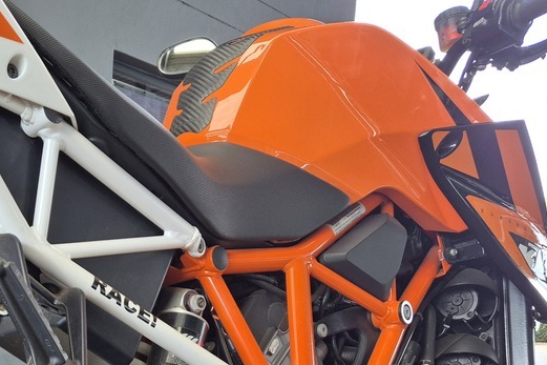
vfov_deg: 26.5
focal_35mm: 47
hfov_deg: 40.1
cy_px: 394
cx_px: 103
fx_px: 714
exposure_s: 1/180
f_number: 1.8
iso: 125
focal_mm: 5.4
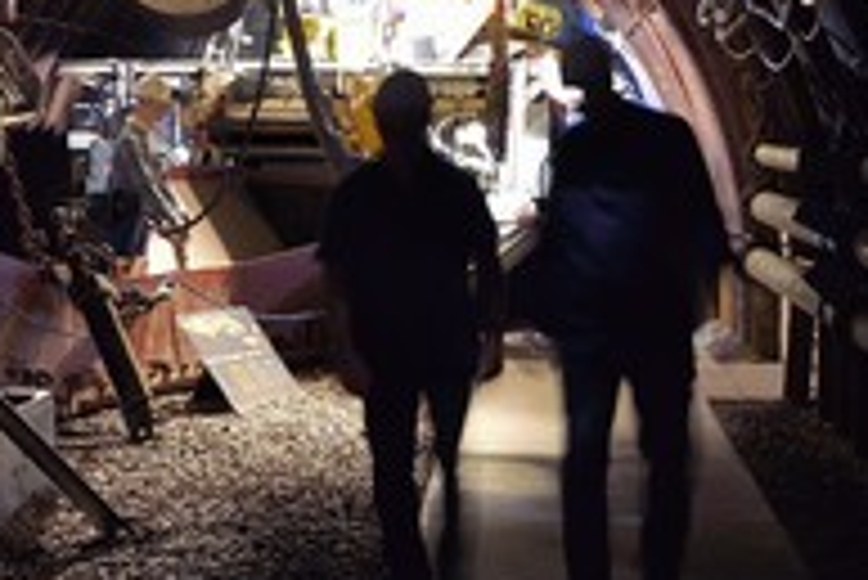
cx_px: 112
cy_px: 153
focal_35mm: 126
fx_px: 3040
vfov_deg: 10.9
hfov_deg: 16.1
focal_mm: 58
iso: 640
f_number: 5.6
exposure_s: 1/2.5
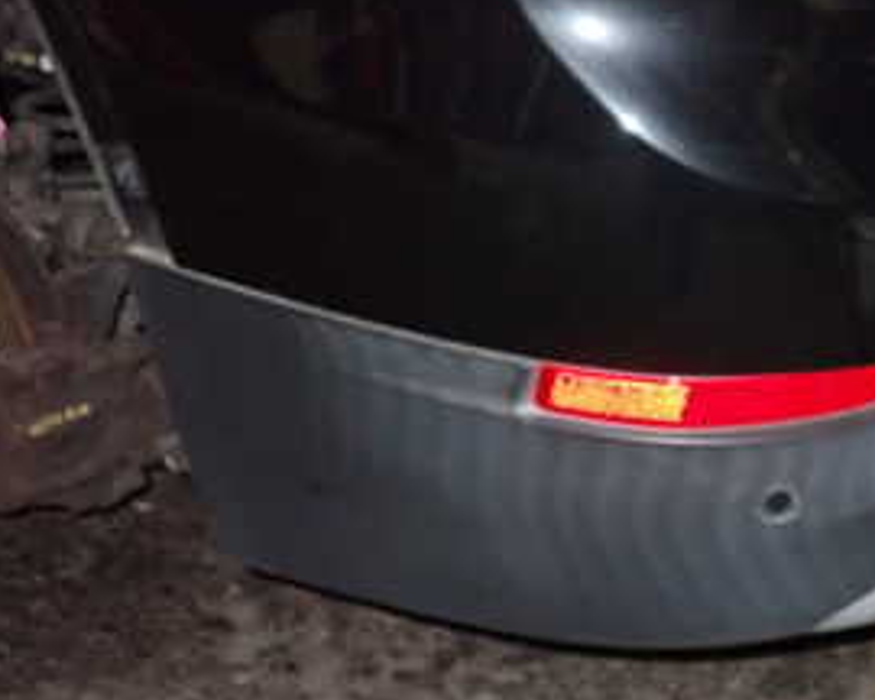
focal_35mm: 65
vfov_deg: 23.5
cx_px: 852
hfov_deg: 27.6
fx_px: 1683
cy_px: 324
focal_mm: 5.4
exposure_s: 1/30
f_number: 2.3
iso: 800
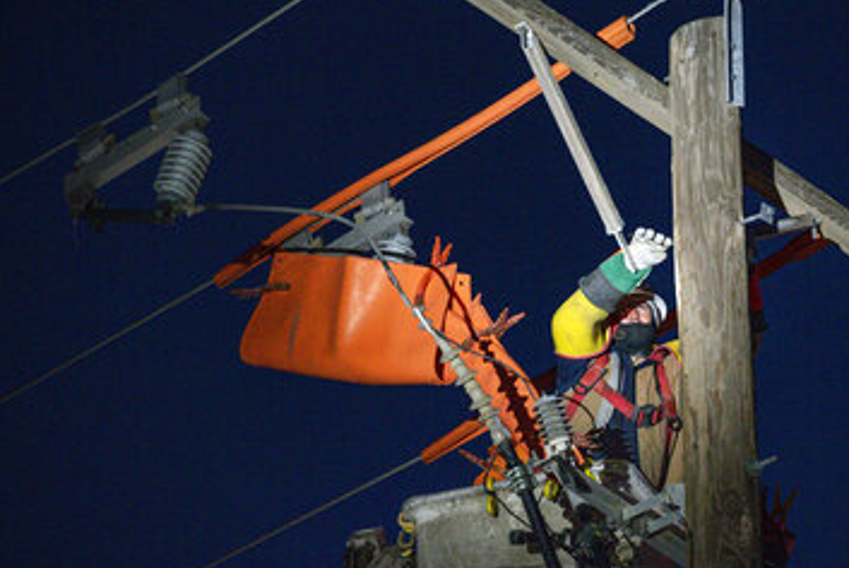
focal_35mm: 225
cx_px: 495
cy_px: 260
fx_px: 5310
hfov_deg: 9.1
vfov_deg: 6.1
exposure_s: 1/400
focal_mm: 155
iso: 5000
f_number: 3.2
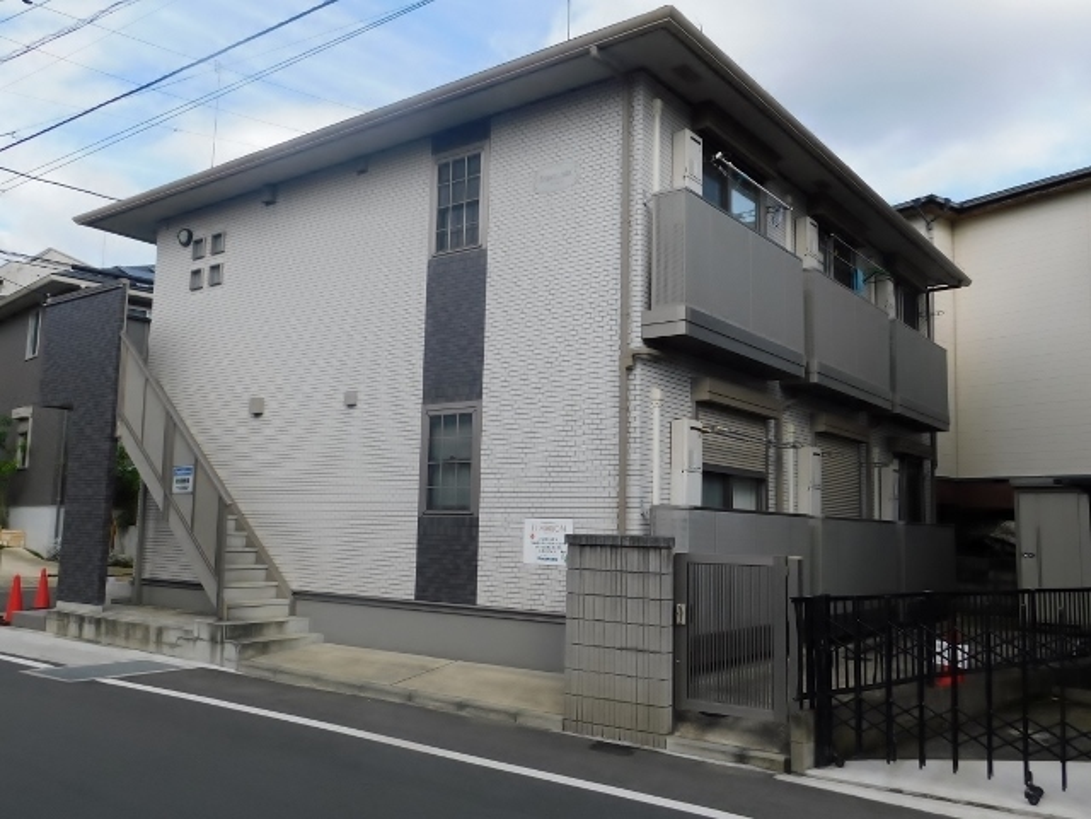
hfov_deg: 60.0
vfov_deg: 46.8
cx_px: 546
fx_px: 946
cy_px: 410
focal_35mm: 30
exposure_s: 1/800
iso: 125
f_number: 3.2
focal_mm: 5.3
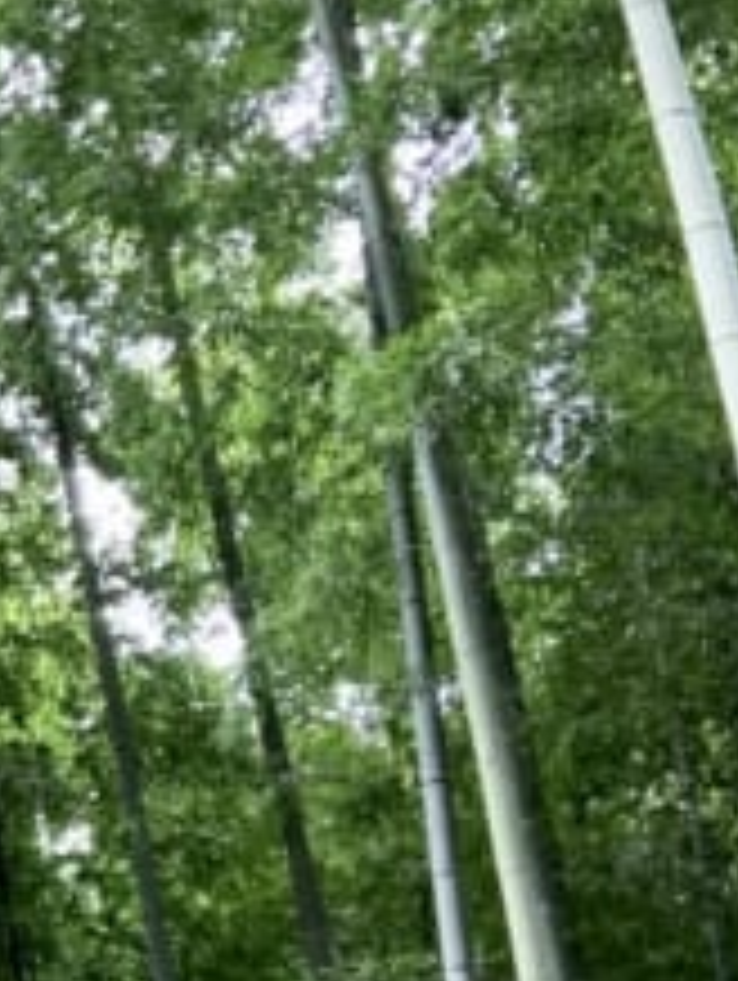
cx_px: -756
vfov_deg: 16.0
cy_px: 855
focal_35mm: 122
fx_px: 3461
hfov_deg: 11.0
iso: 160
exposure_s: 1/60
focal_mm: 4.25
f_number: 1.8
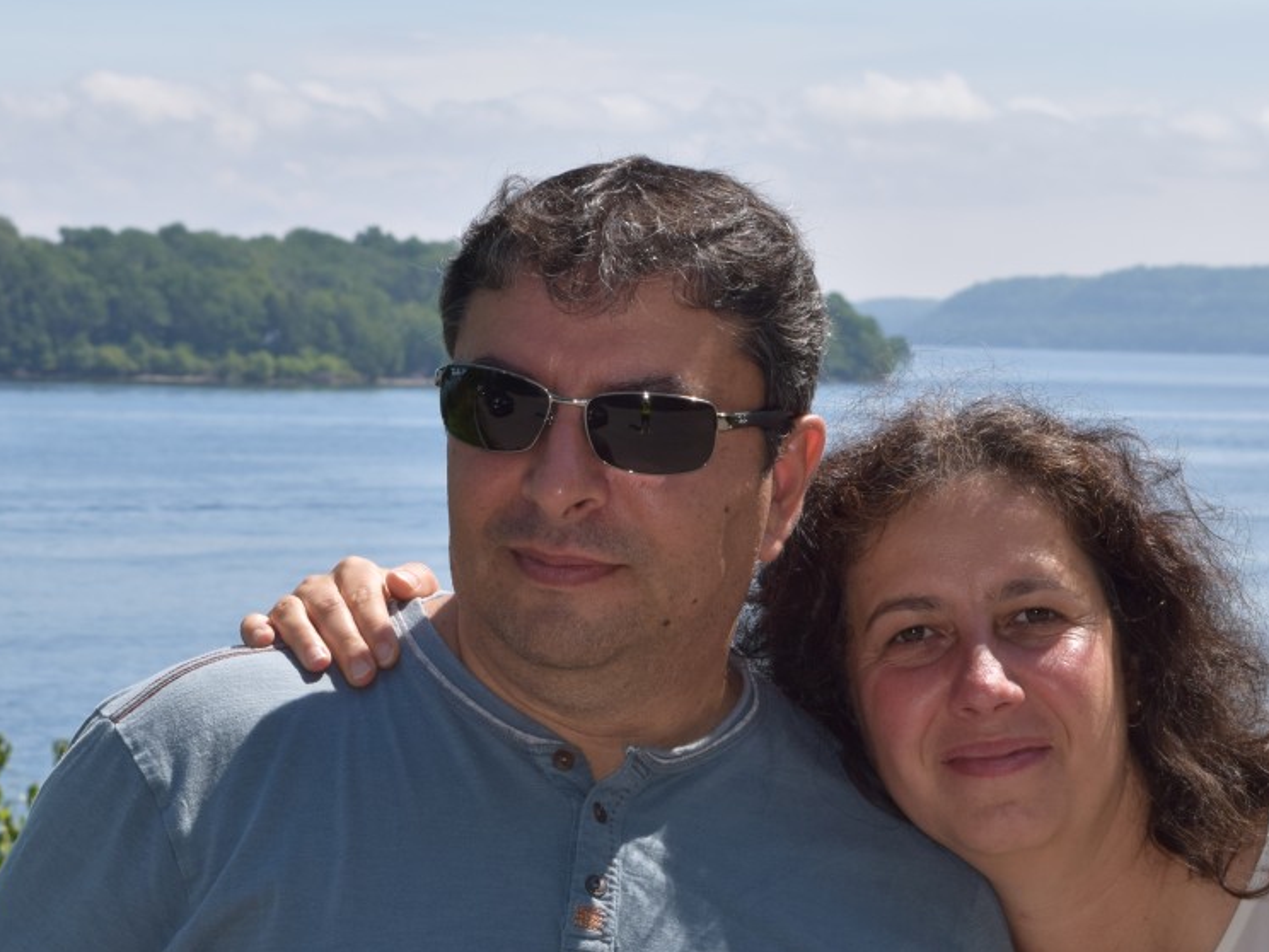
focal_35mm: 144
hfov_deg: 13.7
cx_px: 508
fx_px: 5274
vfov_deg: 10.3
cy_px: 374
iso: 100
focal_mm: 55
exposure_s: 1/200
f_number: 11
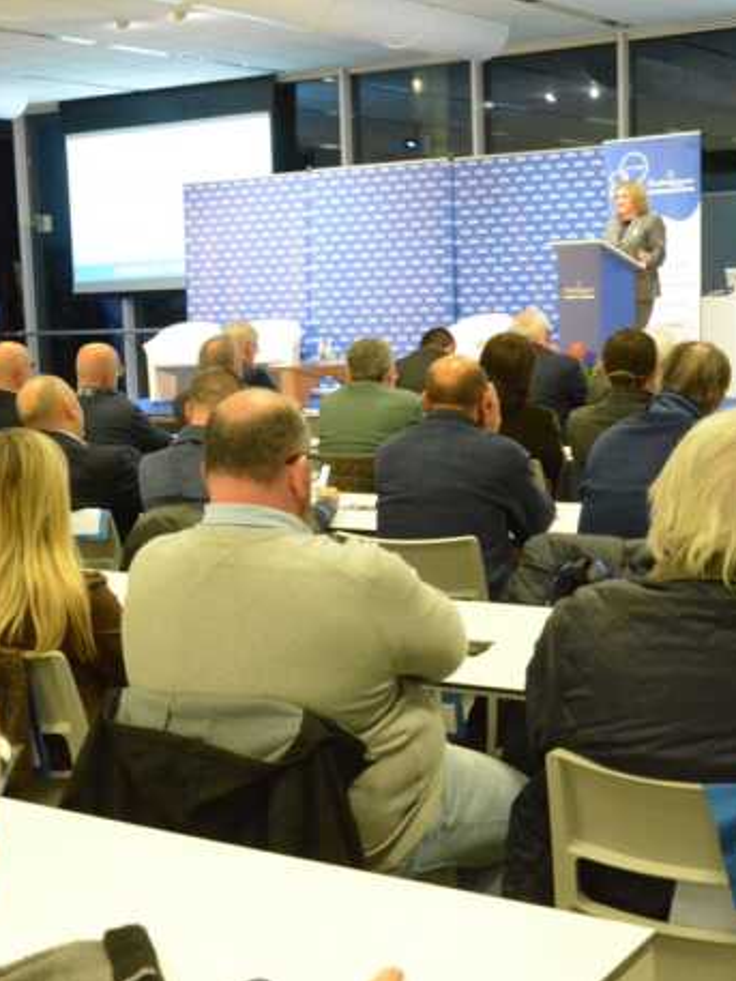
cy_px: 493
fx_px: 1615
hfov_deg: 25.6
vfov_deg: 33.8
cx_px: 277
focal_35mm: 57
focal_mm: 26
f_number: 5.6
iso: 6400
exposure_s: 1/160
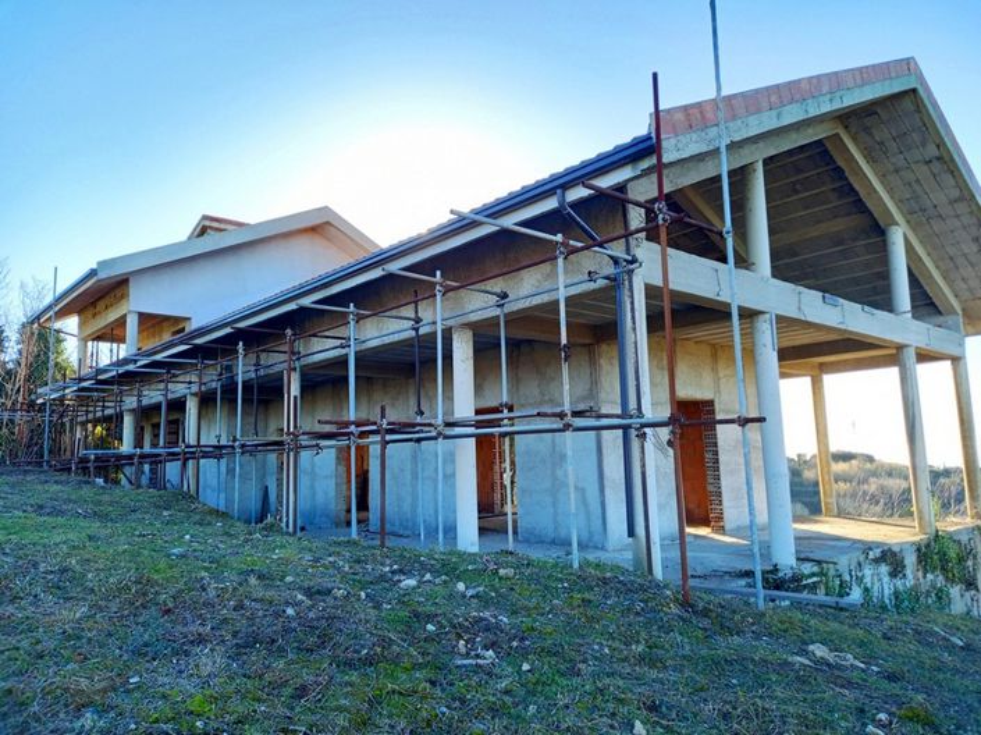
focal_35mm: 25
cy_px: 368
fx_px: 708
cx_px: 490
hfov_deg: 69.4
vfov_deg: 54.8
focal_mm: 4.6
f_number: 2
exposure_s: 1/119
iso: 40
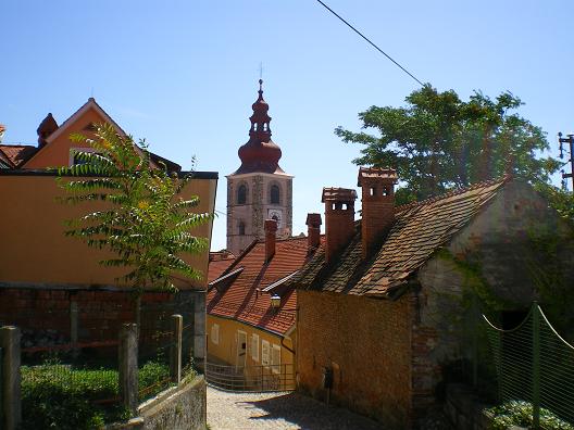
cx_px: 287
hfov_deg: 49.0
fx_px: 630
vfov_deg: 37.7
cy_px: 215
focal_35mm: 38
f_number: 4.6
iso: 64
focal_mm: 6.3
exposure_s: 1/320
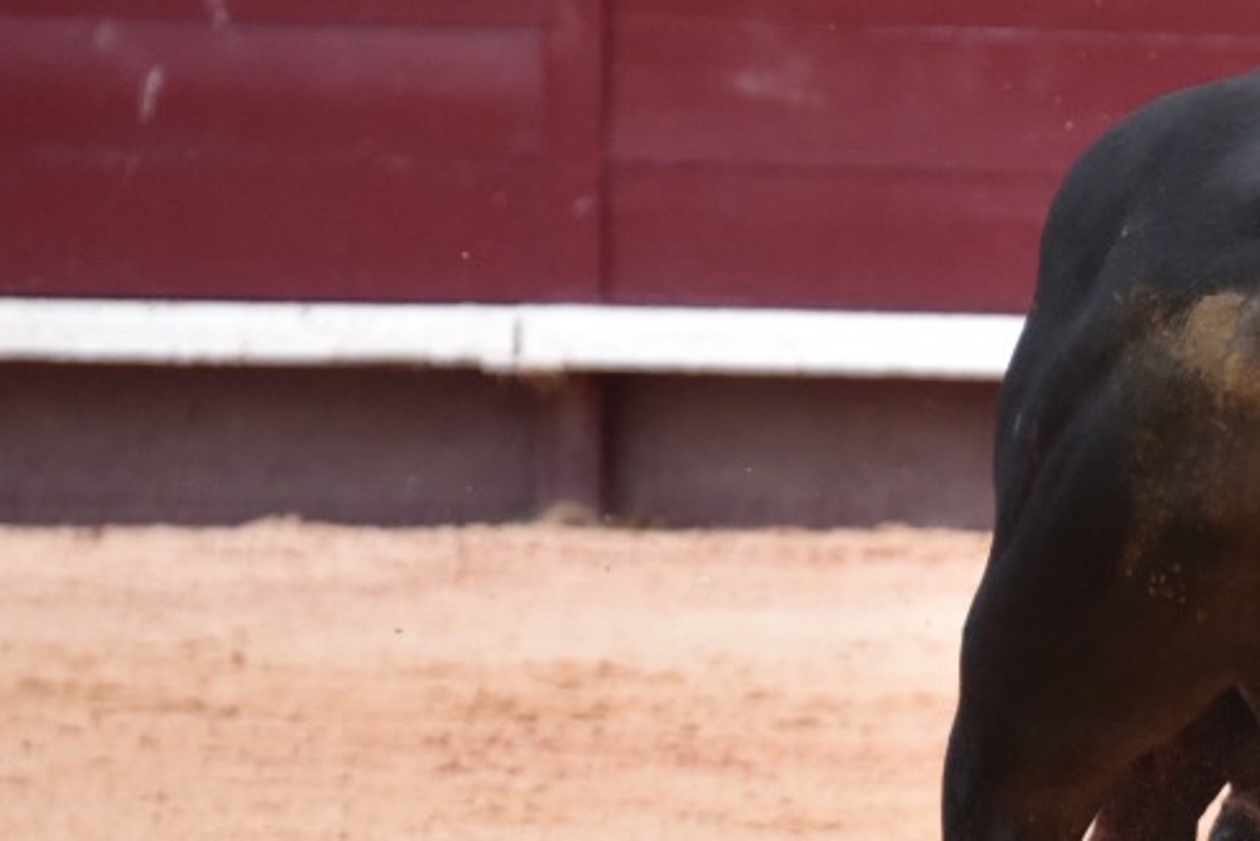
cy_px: 342
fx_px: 24296
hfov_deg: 3.0
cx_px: 1931
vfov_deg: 2.0
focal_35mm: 694
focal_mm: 210
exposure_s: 1/1000
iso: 2000
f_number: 5.6
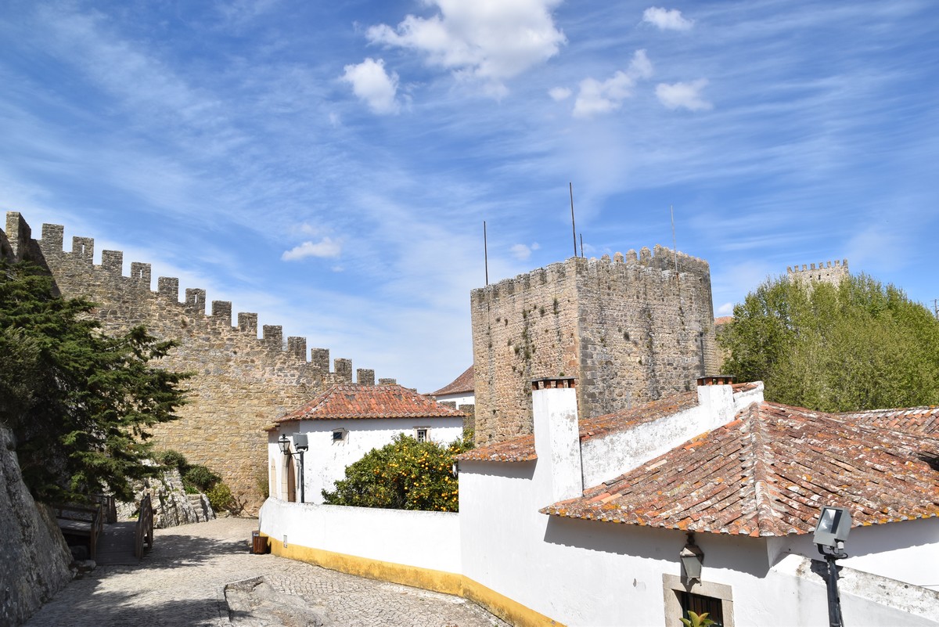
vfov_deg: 48.0
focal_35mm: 27
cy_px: 314
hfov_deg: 67.4
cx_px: 470
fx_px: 704
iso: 200
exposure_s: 1/500
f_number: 11
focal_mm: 18
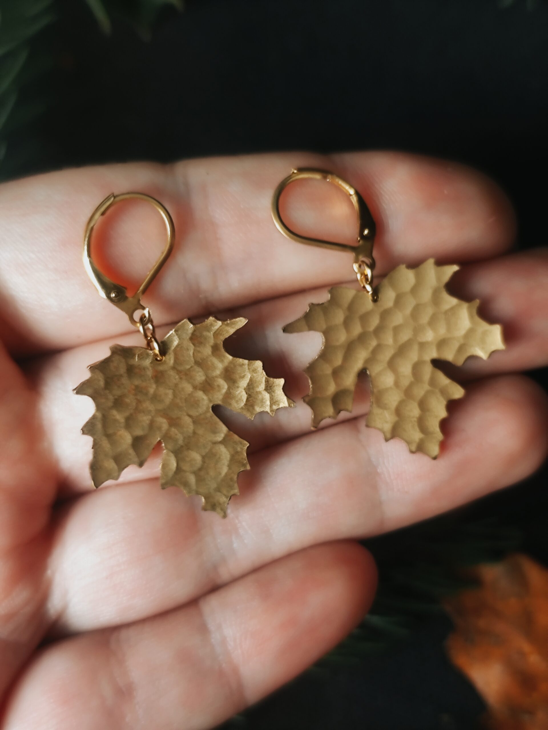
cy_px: 365
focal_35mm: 46
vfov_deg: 41.2
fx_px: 971
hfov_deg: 31.5
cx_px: 274
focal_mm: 6.19
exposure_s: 1/25
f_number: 1.65
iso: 250
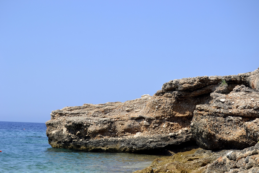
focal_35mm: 82
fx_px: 593
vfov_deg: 16.6
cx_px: 130
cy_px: 86
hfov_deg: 24.6
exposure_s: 1/250
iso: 100
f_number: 8
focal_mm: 55
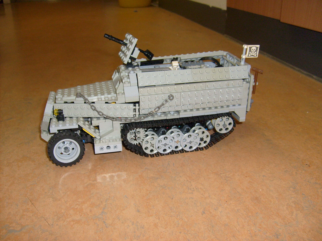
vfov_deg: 40.7
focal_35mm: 35
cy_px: 120
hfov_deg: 52.6
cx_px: 161
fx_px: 326
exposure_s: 1/45
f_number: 2.8
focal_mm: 5.8
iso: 100
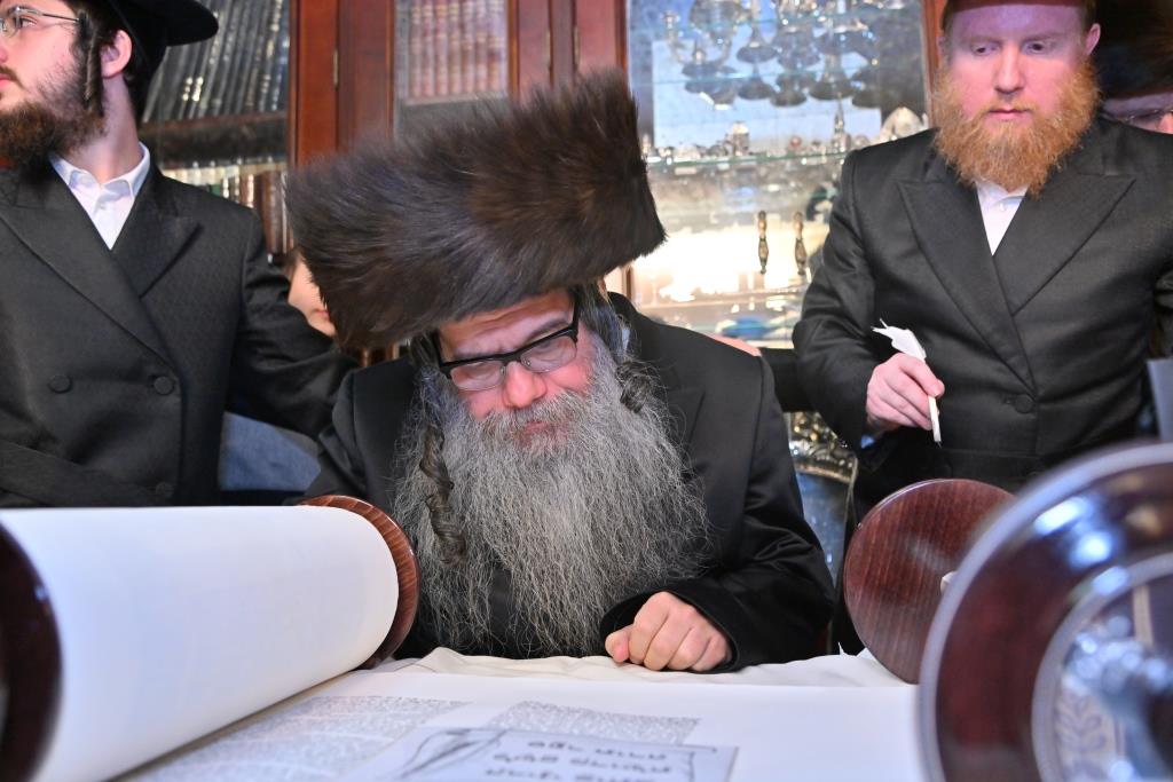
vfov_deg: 38.9
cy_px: 391
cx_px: 586
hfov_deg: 55.8
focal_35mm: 34
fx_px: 1108
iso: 1600
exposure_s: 1/160
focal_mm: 34
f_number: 4
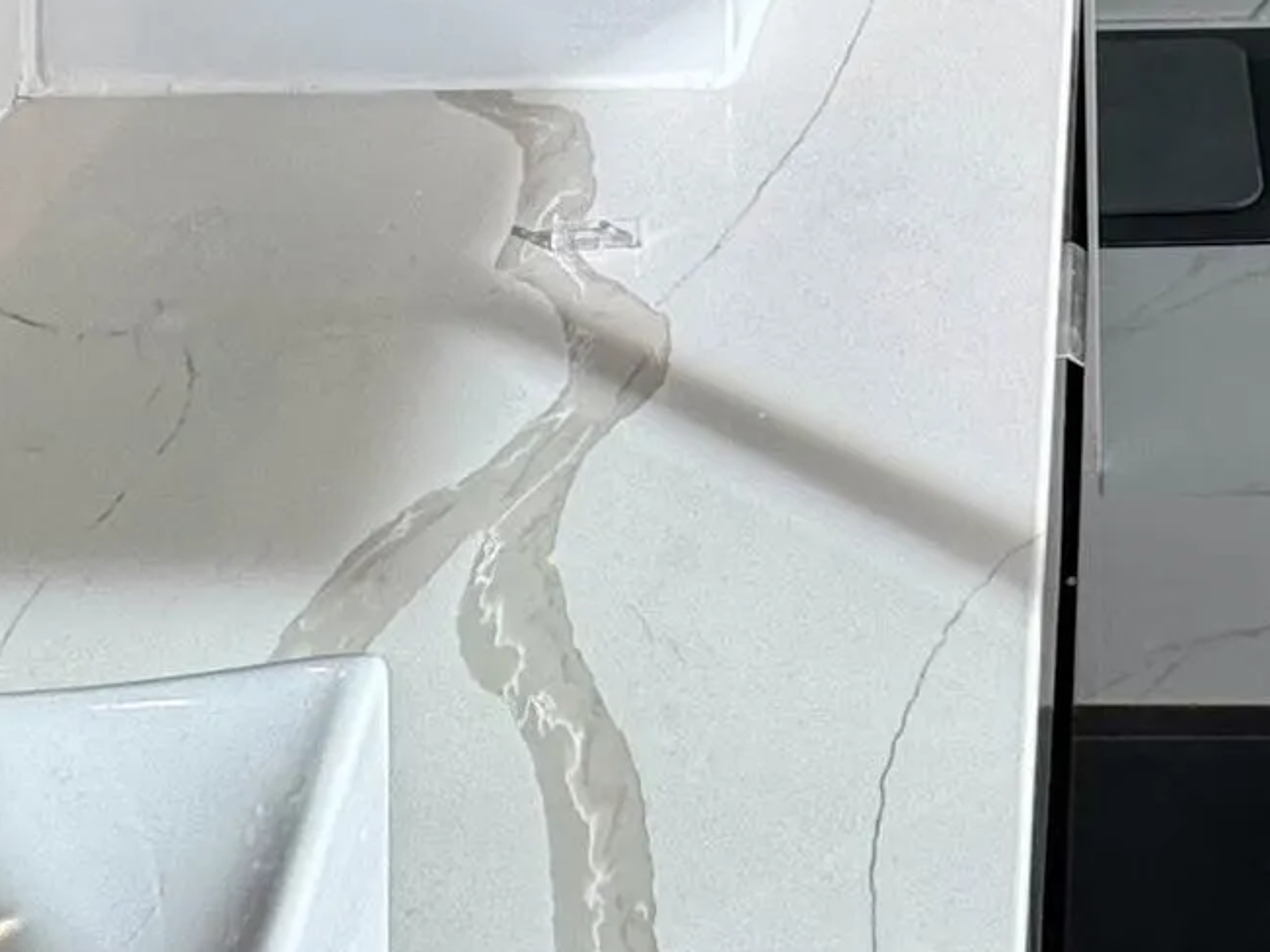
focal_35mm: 66
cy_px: -1049
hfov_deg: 28.1
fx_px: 2421
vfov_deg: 16.1
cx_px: 1186
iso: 40
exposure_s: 1/177
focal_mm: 2.22
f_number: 2.2
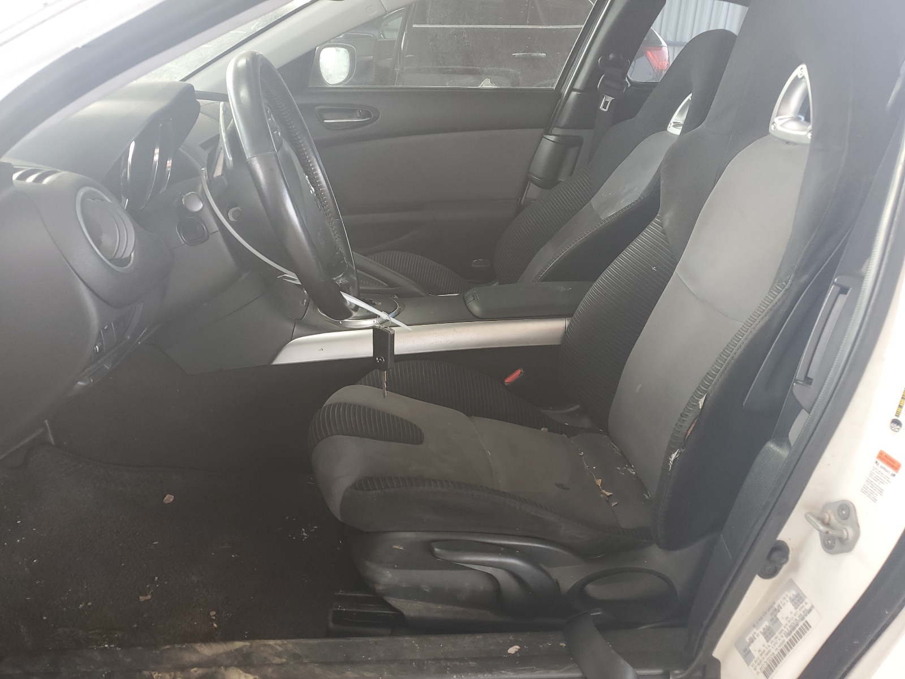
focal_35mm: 26
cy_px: 340
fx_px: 680
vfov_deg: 53.1
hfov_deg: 67.3
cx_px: 452
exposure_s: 1/60.2
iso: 56
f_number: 1.5
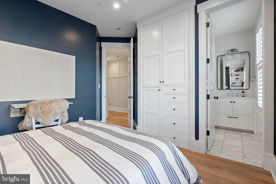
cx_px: 138
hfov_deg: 96.7
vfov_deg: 73.8
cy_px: 92
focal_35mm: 16
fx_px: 123
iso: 500
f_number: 8
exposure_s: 1/10
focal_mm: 16
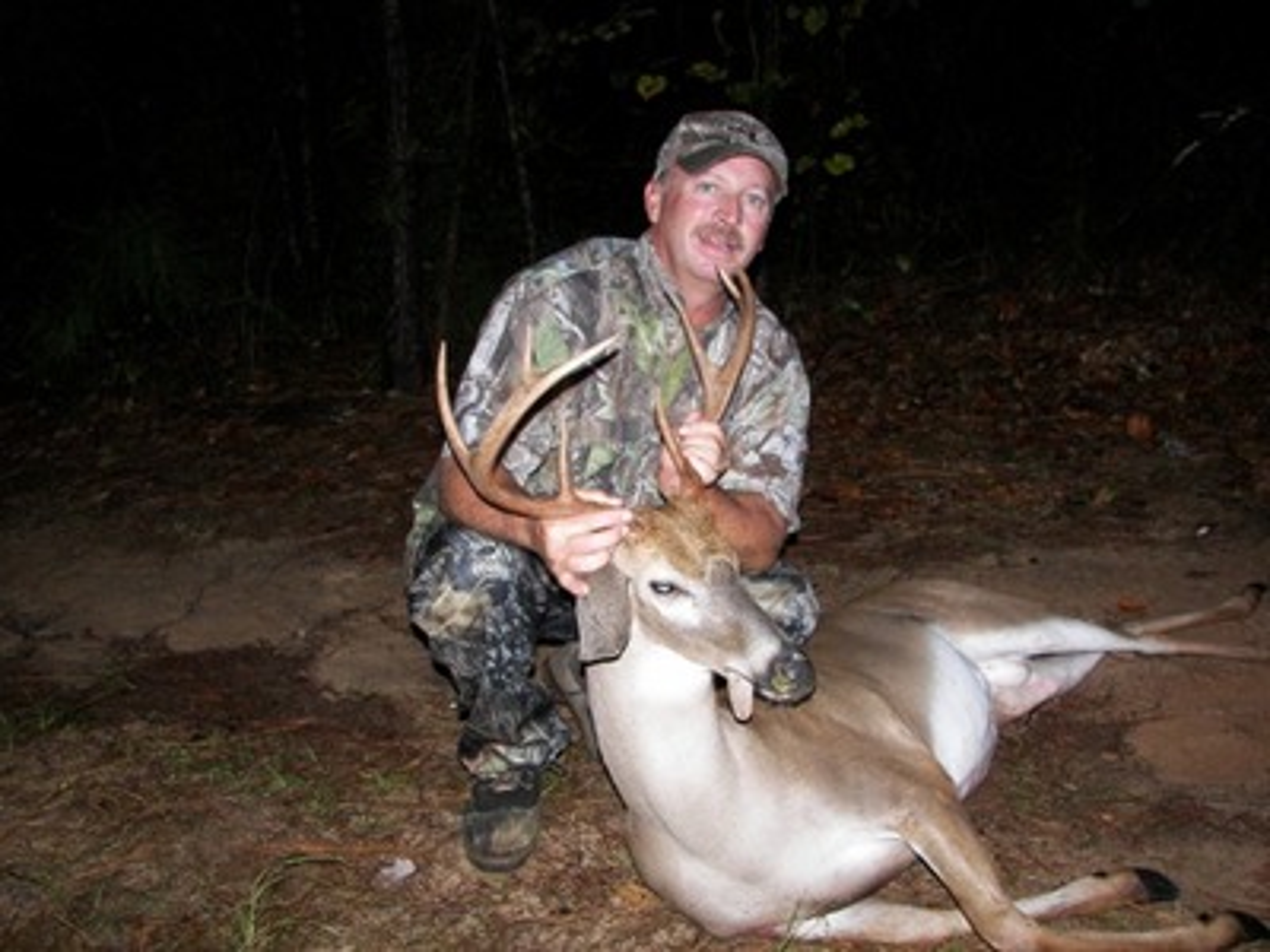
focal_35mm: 36
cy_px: 476
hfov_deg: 51.4
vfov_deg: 39.7
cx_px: 635
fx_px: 1321
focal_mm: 6
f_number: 2.8
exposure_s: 1/30
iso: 100
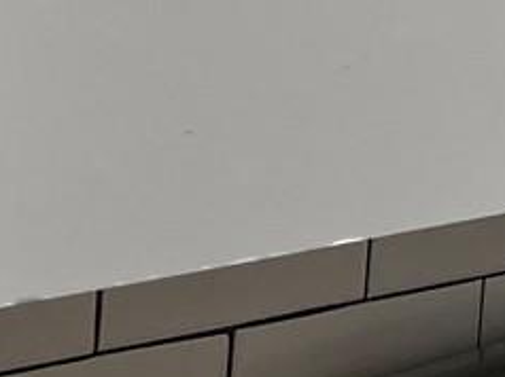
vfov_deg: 7.8
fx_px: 2550
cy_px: -561
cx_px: 1453
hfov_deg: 9.3
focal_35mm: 175
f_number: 1.6
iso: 100
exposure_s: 1/120
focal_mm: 5.1
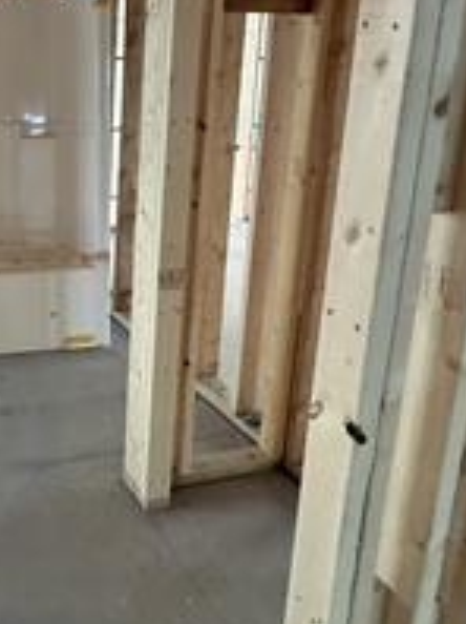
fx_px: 612
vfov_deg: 53.1
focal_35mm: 34
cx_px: -13
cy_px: 214
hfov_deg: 36.9
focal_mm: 2.22
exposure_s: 1/60
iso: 640
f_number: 2.2
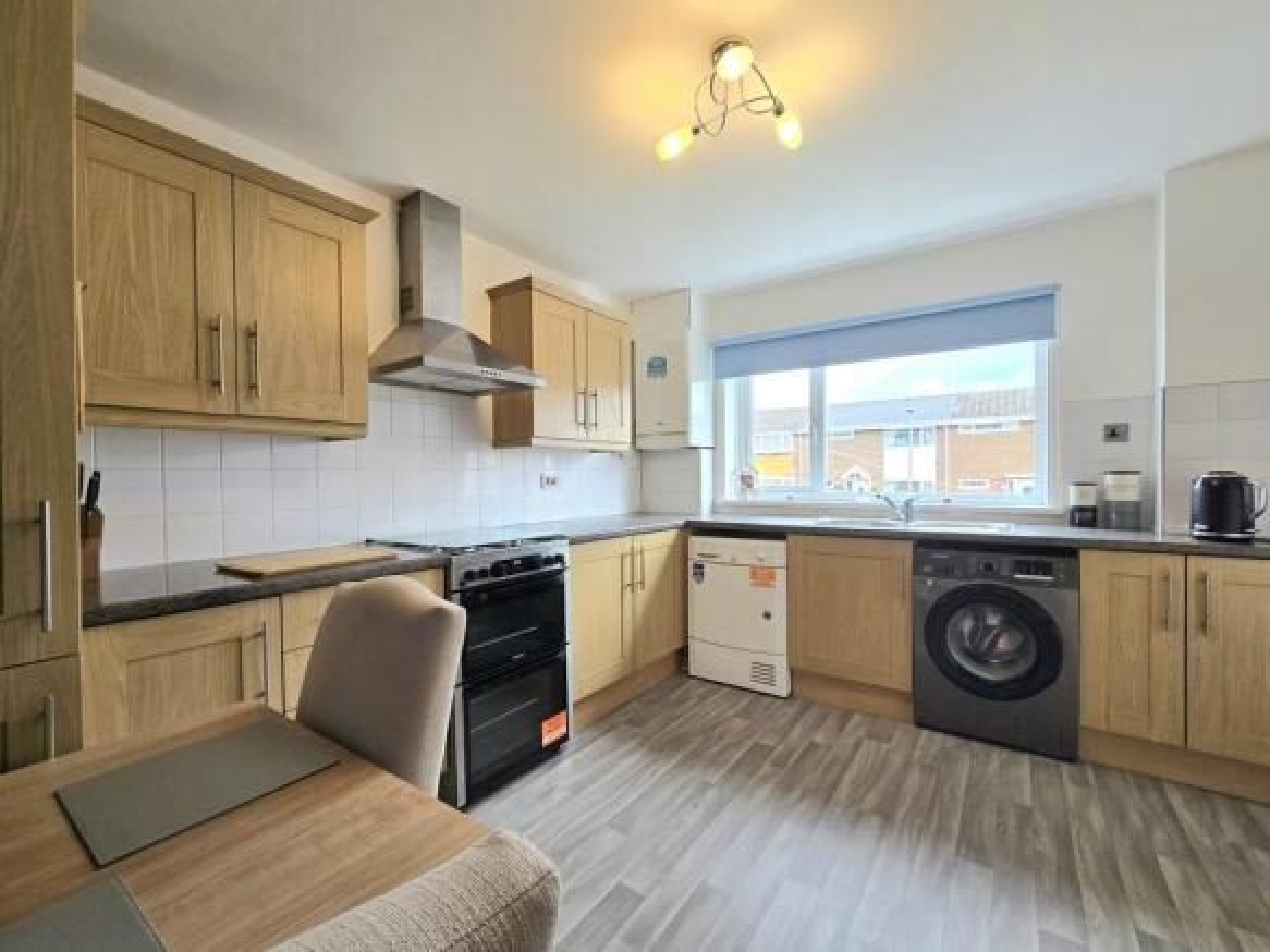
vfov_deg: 89.9
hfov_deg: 106.2
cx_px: 635
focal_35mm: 13
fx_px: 477
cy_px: 476
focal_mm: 2.2
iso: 64
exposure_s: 1/101
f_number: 2.2
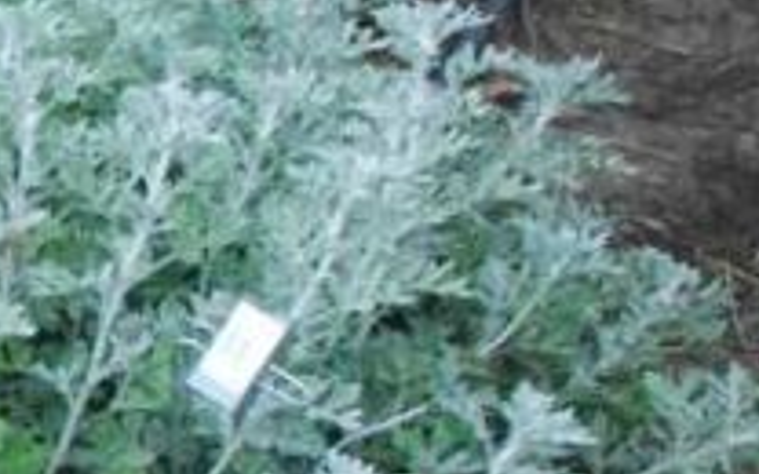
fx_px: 3144
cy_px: 510
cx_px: -639
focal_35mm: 152
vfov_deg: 8.6
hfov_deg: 12.5
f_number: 7.1
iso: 1600
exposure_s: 1/200
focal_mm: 24
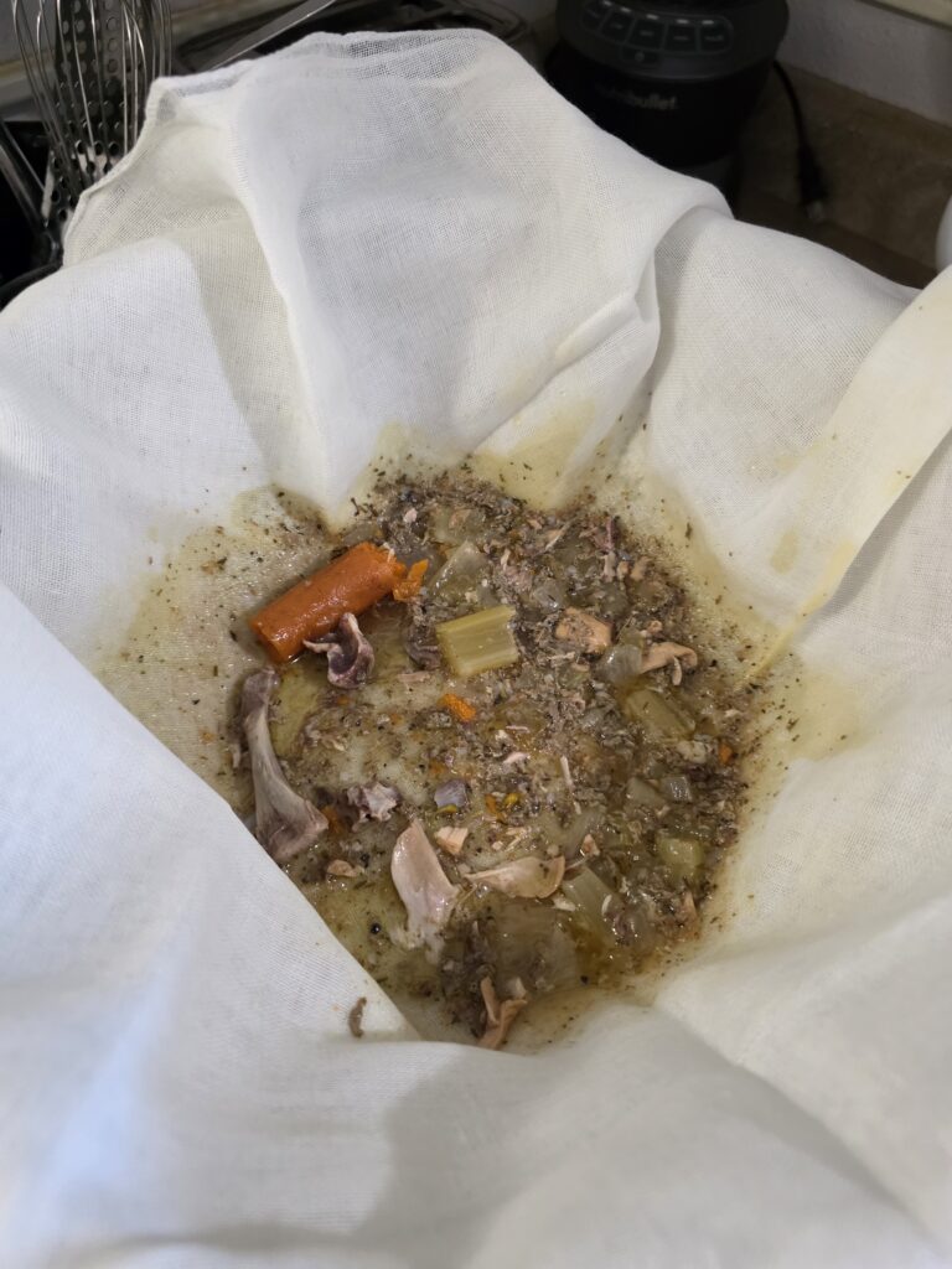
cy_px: 634
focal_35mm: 23
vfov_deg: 73.9
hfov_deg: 58.9
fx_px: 843
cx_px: 476
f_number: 1.7
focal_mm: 6.3
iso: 800
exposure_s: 1/120
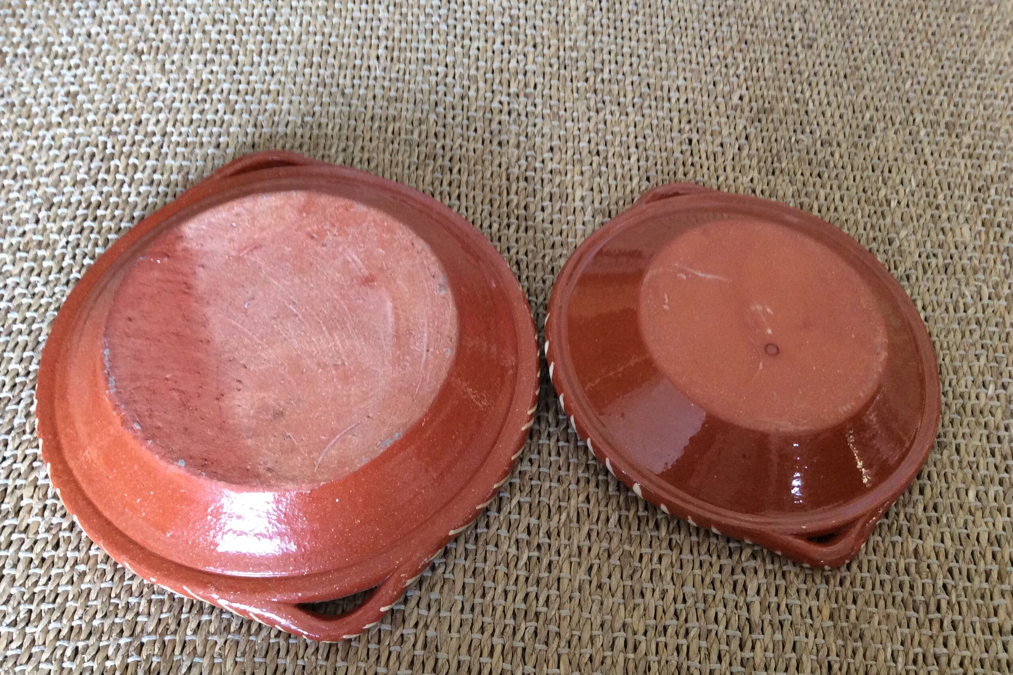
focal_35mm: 34
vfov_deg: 38.8
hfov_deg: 55.8
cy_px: 373
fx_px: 957
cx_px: 501
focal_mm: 3.3
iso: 125
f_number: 2.4
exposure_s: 1/25
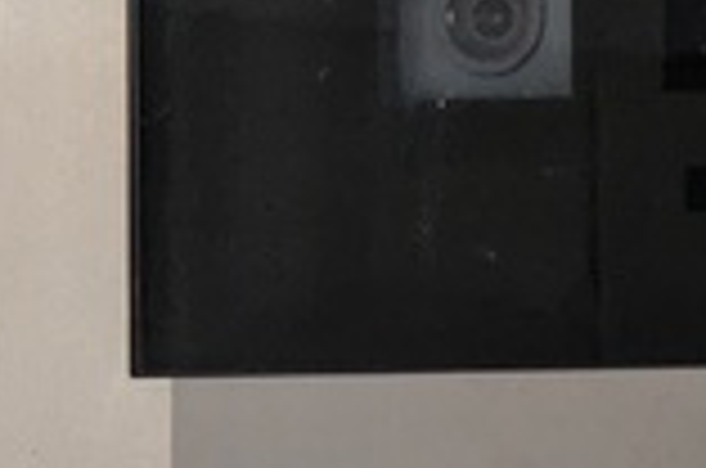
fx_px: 6361
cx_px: 1162
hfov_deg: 6.3
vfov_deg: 4.2
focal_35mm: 325
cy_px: 792
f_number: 1.89
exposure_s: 1/60
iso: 396
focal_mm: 5.43
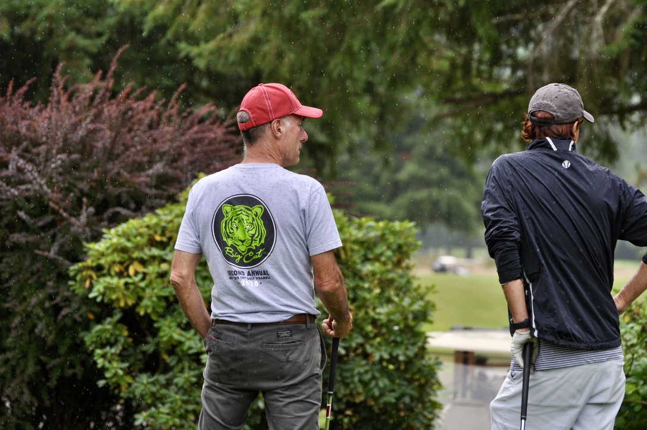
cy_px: 215
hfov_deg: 10.2
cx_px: 324
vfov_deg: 6.8
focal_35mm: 202
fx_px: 3635
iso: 450
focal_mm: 135
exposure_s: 1/1000
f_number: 4.8
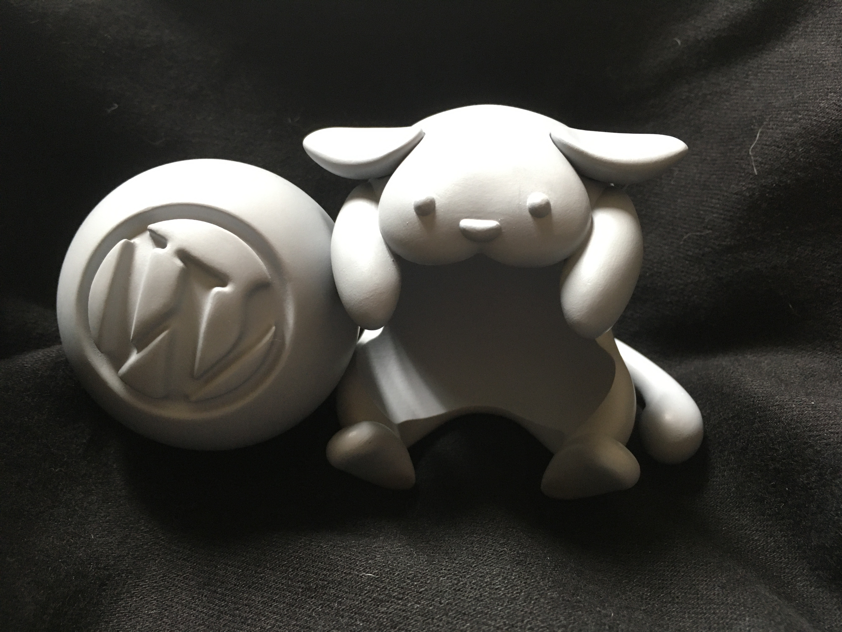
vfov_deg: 48.2
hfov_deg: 61.7
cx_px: 421
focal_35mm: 29
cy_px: 316
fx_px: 705
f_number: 2.2
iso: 200
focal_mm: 4.15
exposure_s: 1/33
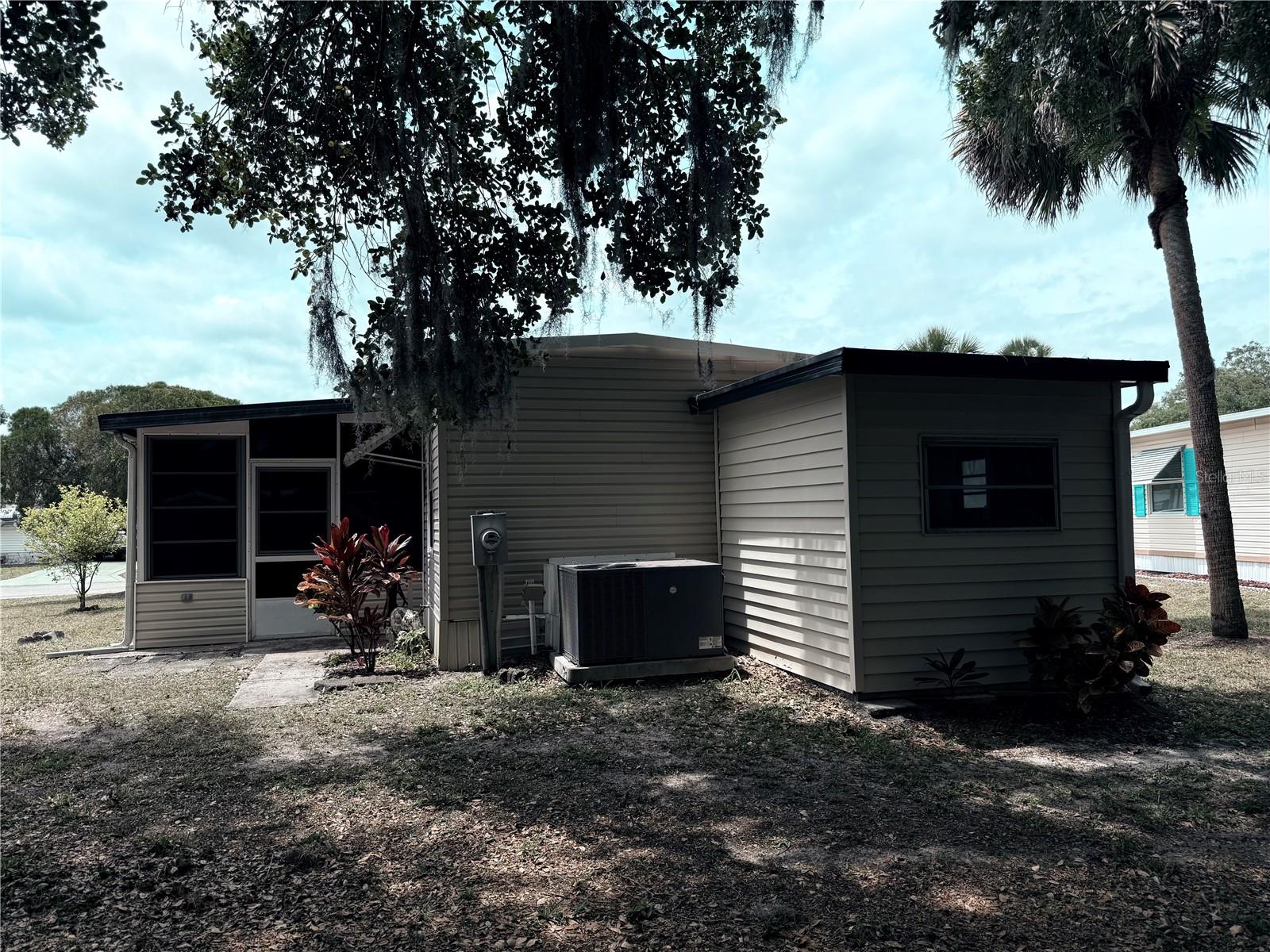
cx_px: 635
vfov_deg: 56.8
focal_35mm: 24
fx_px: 881
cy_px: 476
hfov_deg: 71.6
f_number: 1.78
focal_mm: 6.76
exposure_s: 1/3425
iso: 80
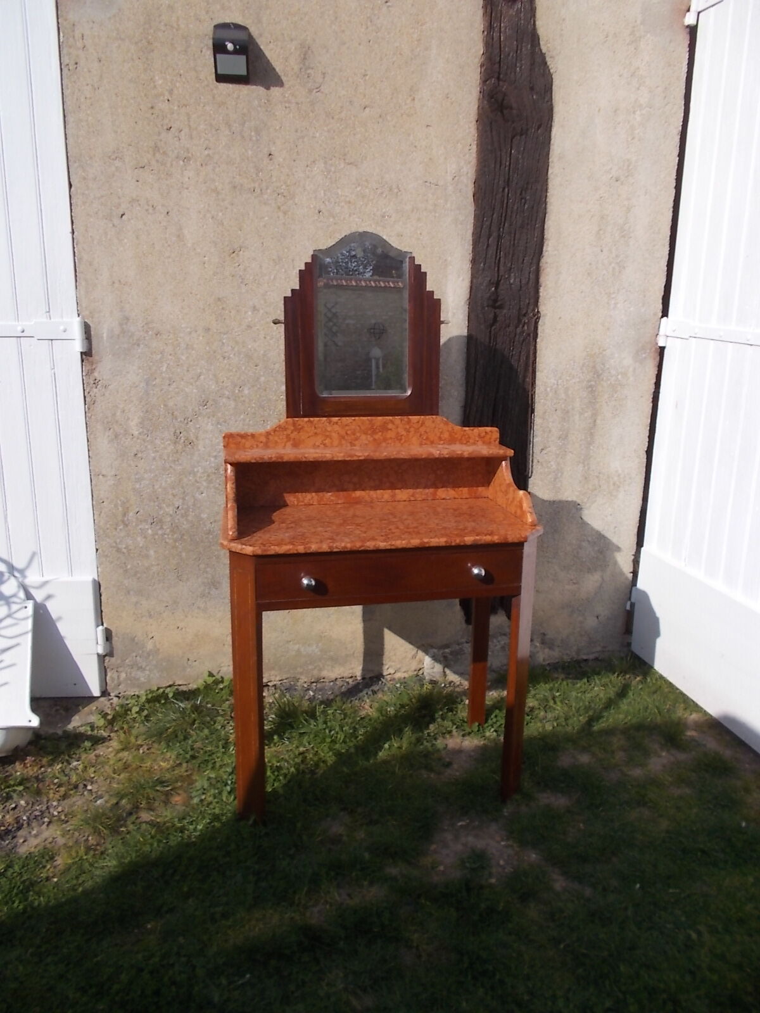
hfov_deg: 53.1
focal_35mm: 26
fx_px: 761
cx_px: 380
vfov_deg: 67.3
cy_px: 506
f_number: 8
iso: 80
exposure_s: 1/200
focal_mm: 4.6
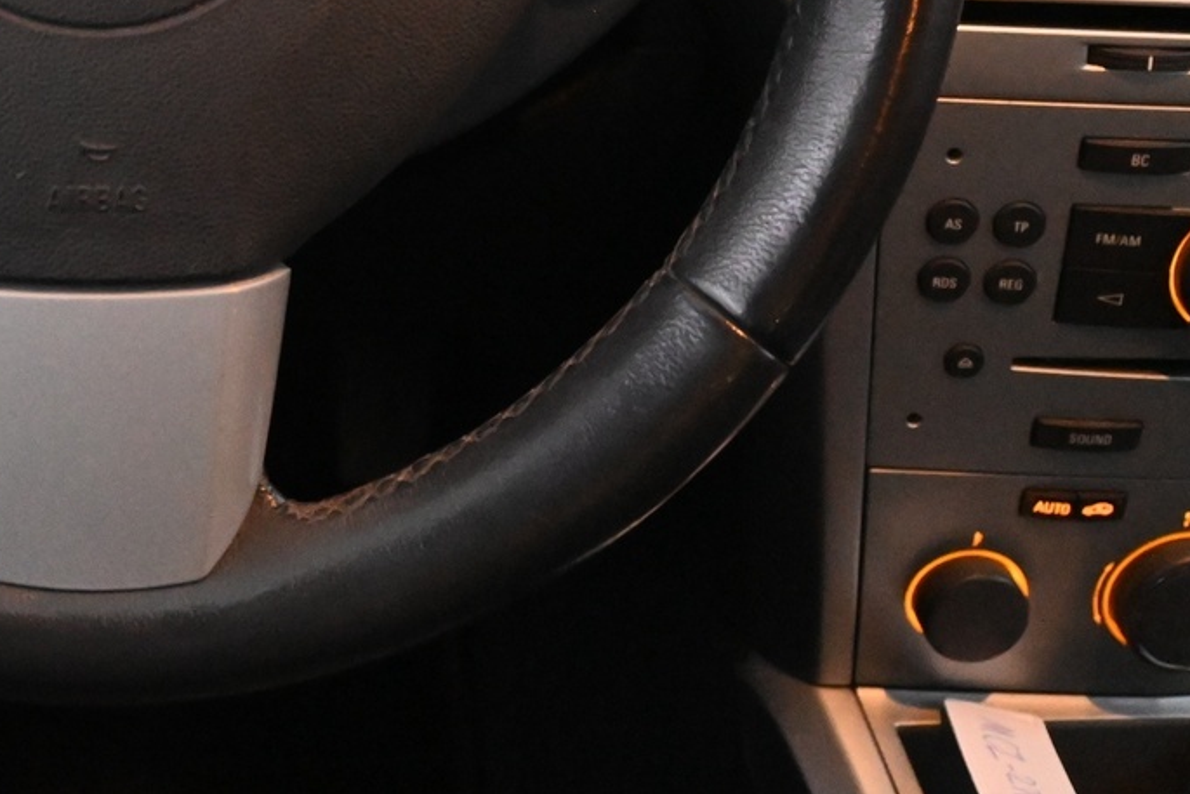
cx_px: 102
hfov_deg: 24.6
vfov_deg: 16.5
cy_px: -141
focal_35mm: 80
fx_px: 2637
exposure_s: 1/40
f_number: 4
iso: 6400
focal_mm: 22.5
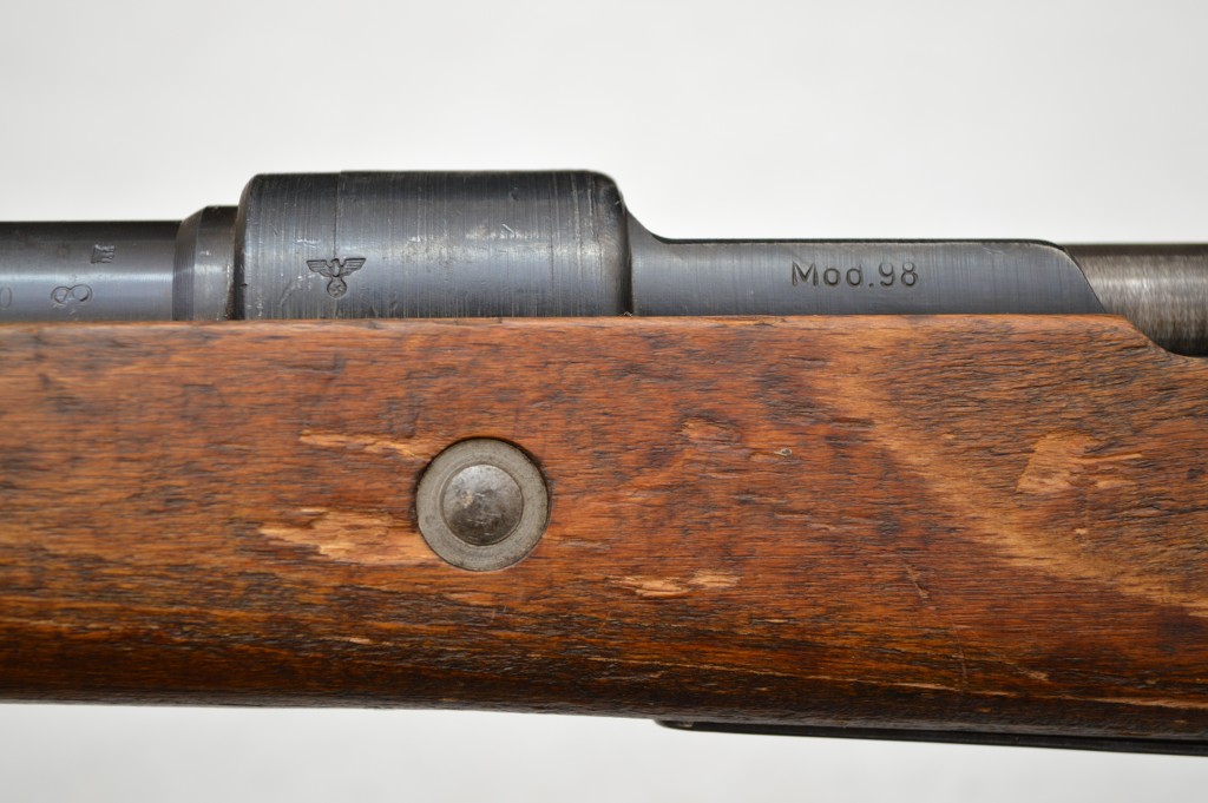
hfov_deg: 33.4
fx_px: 2012
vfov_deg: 22.6
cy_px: 402
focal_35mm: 60
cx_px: 604
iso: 200
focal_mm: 40
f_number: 5.3
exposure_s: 1/30
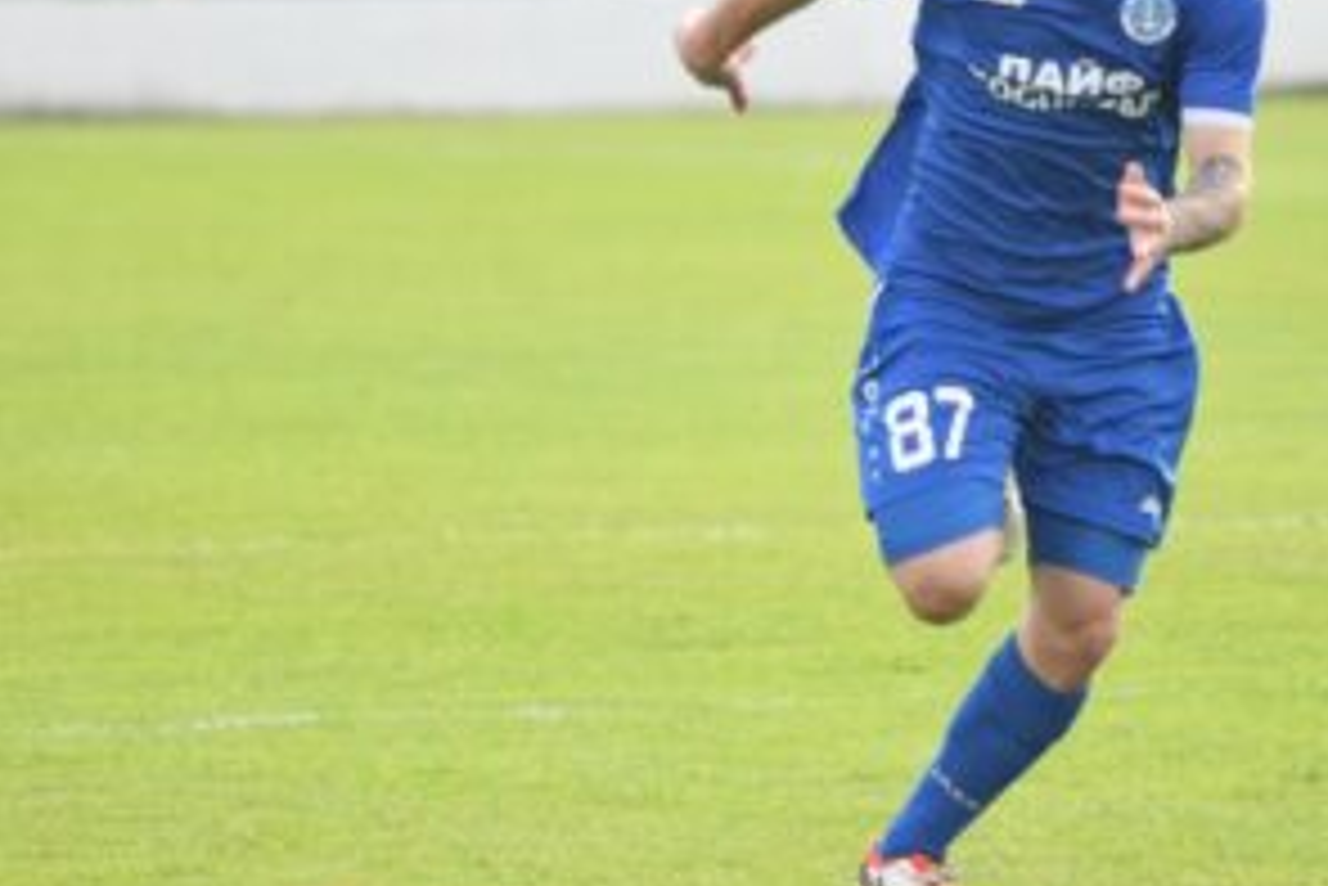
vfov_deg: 1.4
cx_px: 765
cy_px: 306
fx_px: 35429
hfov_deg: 2.1
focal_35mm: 960
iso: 1600
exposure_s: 1/1000
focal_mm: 300
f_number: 5.6
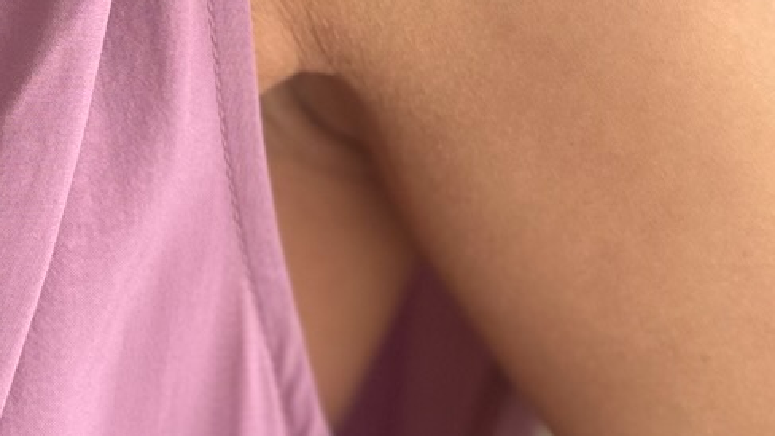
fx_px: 2261
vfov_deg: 11.0
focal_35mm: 110
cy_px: 51
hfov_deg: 18.5
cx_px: -140
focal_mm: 6.86
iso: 80
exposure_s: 1/296
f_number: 1.78
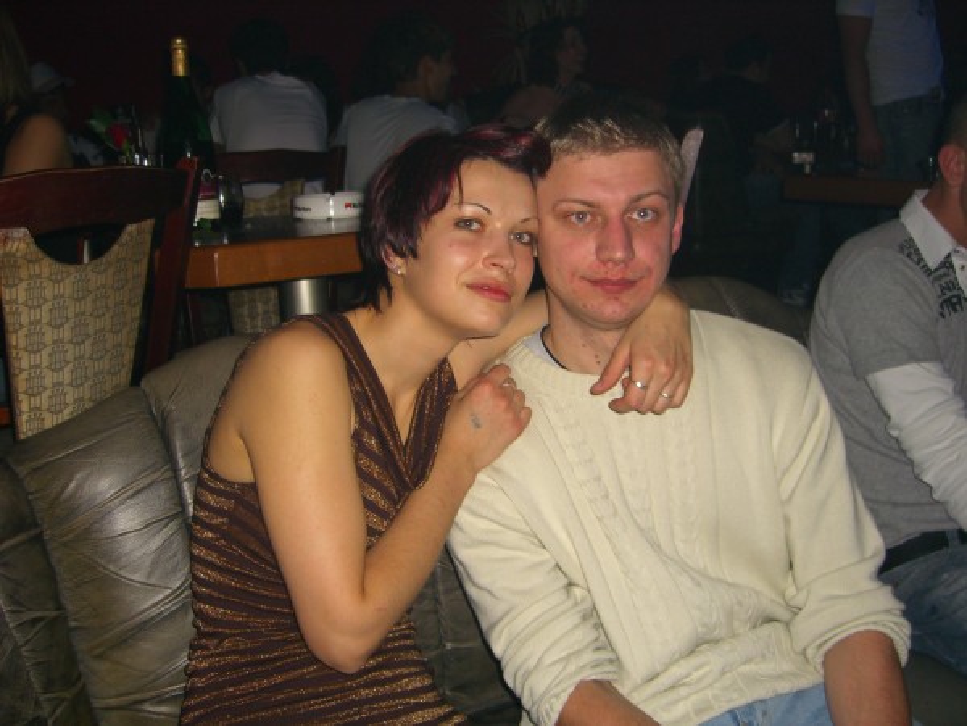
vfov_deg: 37.7
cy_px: 363
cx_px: 484
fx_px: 1062
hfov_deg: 49.0
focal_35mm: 38
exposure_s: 1/60
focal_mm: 7.9
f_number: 2.8
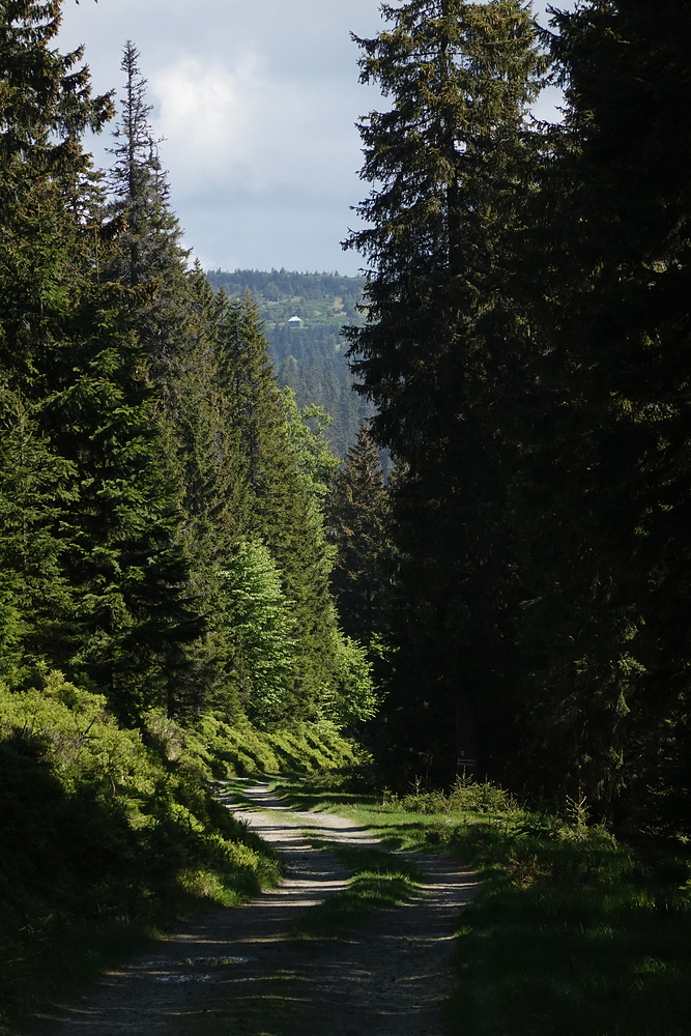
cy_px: 518
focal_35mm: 200
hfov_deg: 6.9
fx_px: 5756
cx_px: 346
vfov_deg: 10.3
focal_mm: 72
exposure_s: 1/800
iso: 400
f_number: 6.3
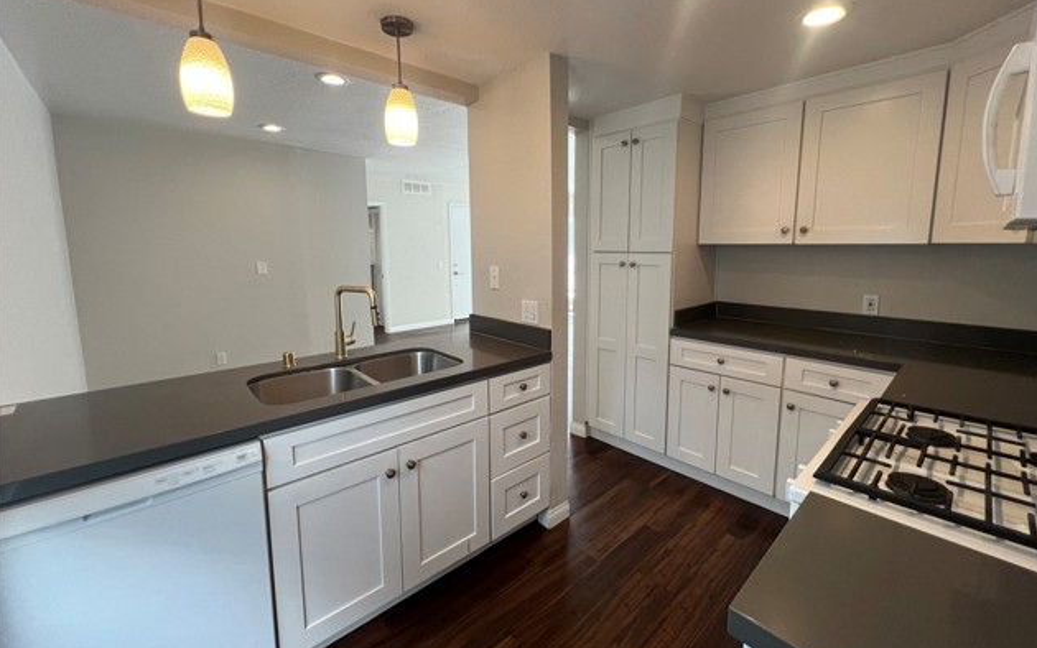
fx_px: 396
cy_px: 298
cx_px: 523
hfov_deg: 105.3
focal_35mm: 14
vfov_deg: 78.5
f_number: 1.8
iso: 80
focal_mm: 1.57
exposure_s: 1/120
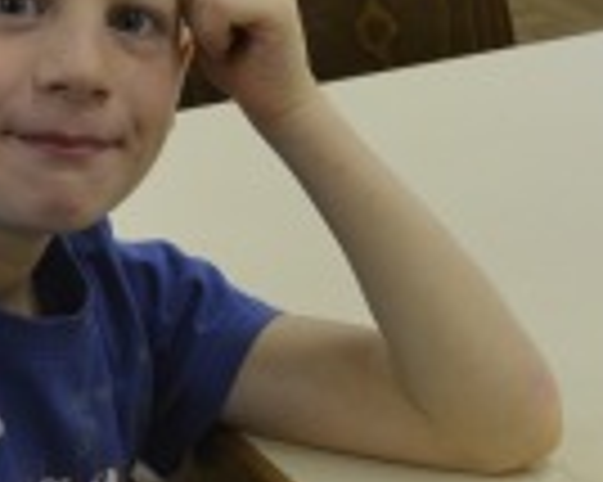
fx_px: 2479
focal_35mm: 139
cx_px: 50
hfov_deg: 13.7
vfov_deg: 11.0
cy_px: 410
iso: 500
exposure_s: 1/60
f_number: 3.8
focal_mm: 22
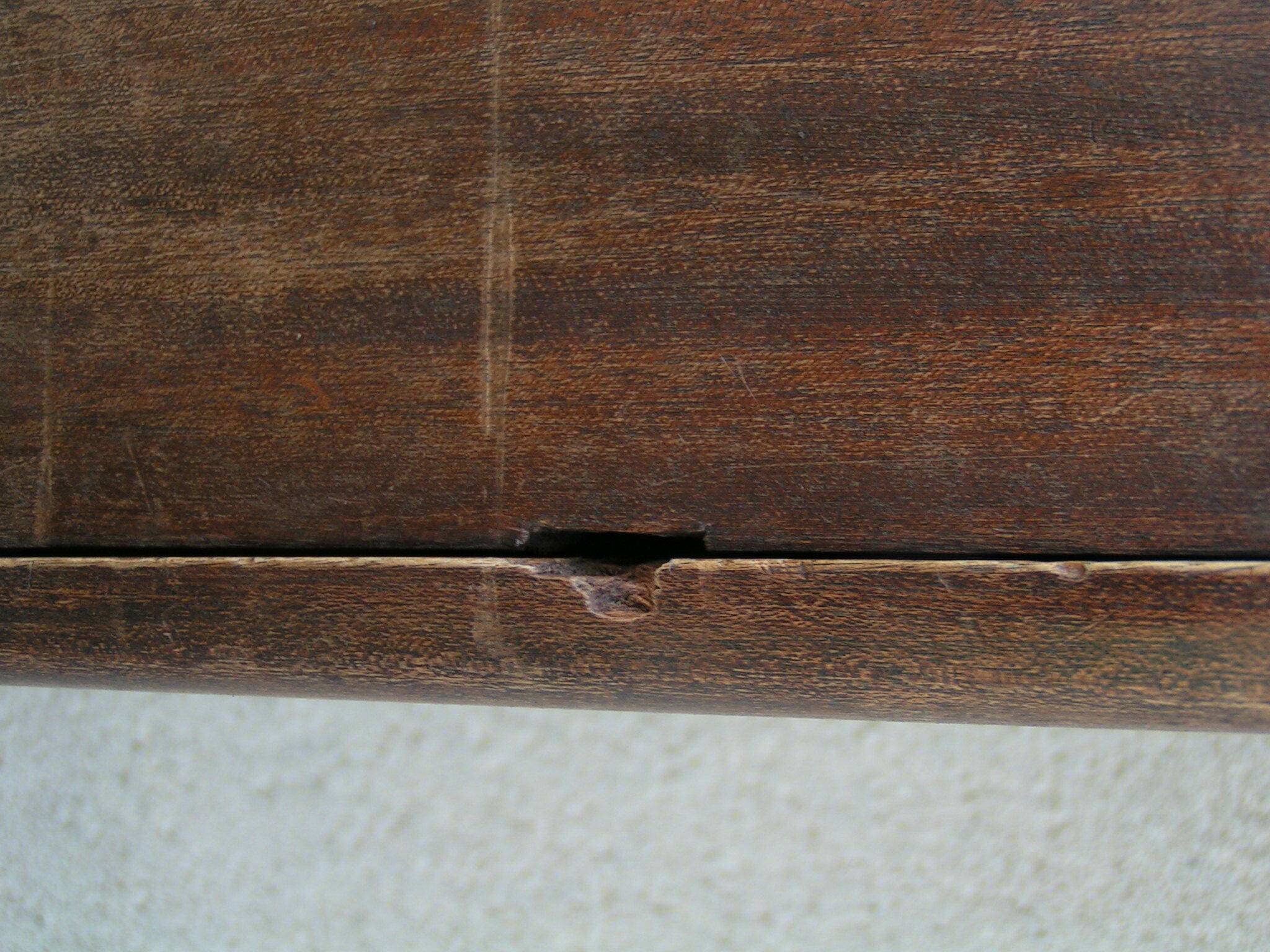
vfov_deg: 25.7
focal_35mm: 57
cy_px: 476
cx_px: 635
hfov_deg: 33.8
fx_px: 2091
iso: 50
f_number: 3.2
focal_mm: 8.7
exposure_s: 1/60
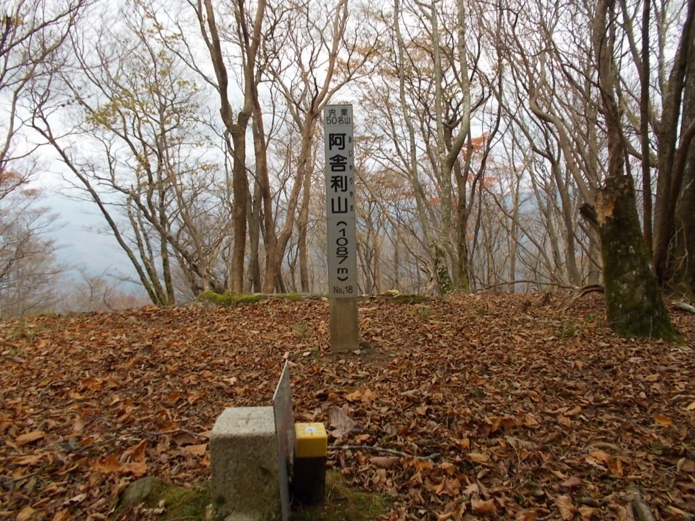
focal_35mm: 26
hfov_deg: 67.3
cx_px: 348
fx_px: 522
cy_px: 260
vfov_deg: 53.1
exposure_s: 1/200
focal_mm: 4.6
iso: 80
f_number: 3.2
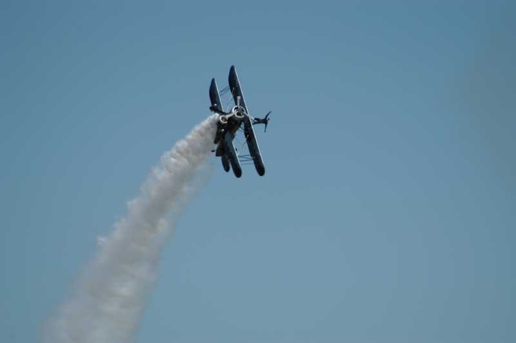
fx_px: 6445
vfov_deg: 3.0
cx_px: 258
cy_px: 172
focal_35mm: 450
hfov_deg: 4.6
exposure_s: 1/1600
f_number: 5.6
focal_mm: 300
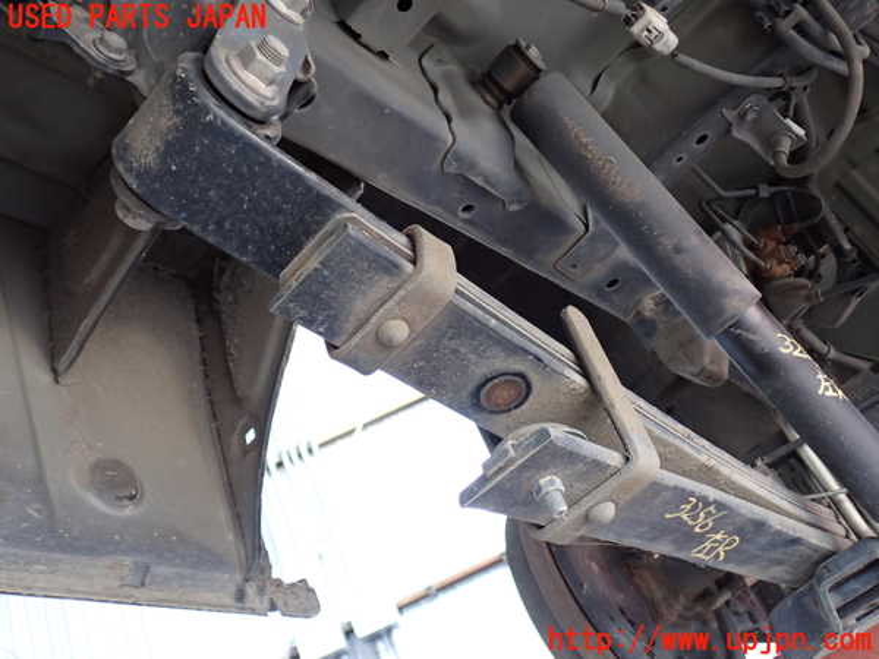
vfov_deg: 39.7
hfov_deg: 51.4
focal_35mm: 36
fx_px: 914
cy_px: 330
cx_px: 440
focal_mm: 6.37
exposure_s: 1/40
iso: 400
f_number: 2.5
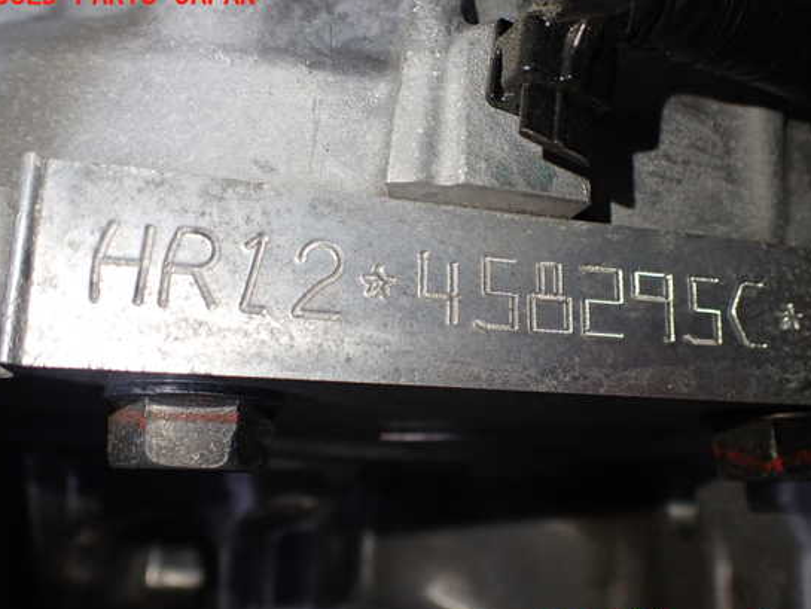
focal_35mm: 33
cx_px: 432
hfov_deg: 55.3
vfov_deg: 43.0
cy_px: 311
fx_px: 773
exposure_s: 1/125
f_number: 2.3
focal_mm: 5.4
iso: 200
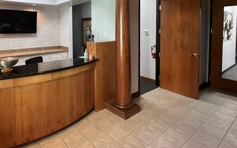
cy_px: 36
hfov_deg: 78.5
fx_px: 142
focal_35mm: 22
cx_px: 92
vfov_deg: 52.5
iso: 160
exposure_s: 1/60
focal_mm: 1.57
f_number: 1.8
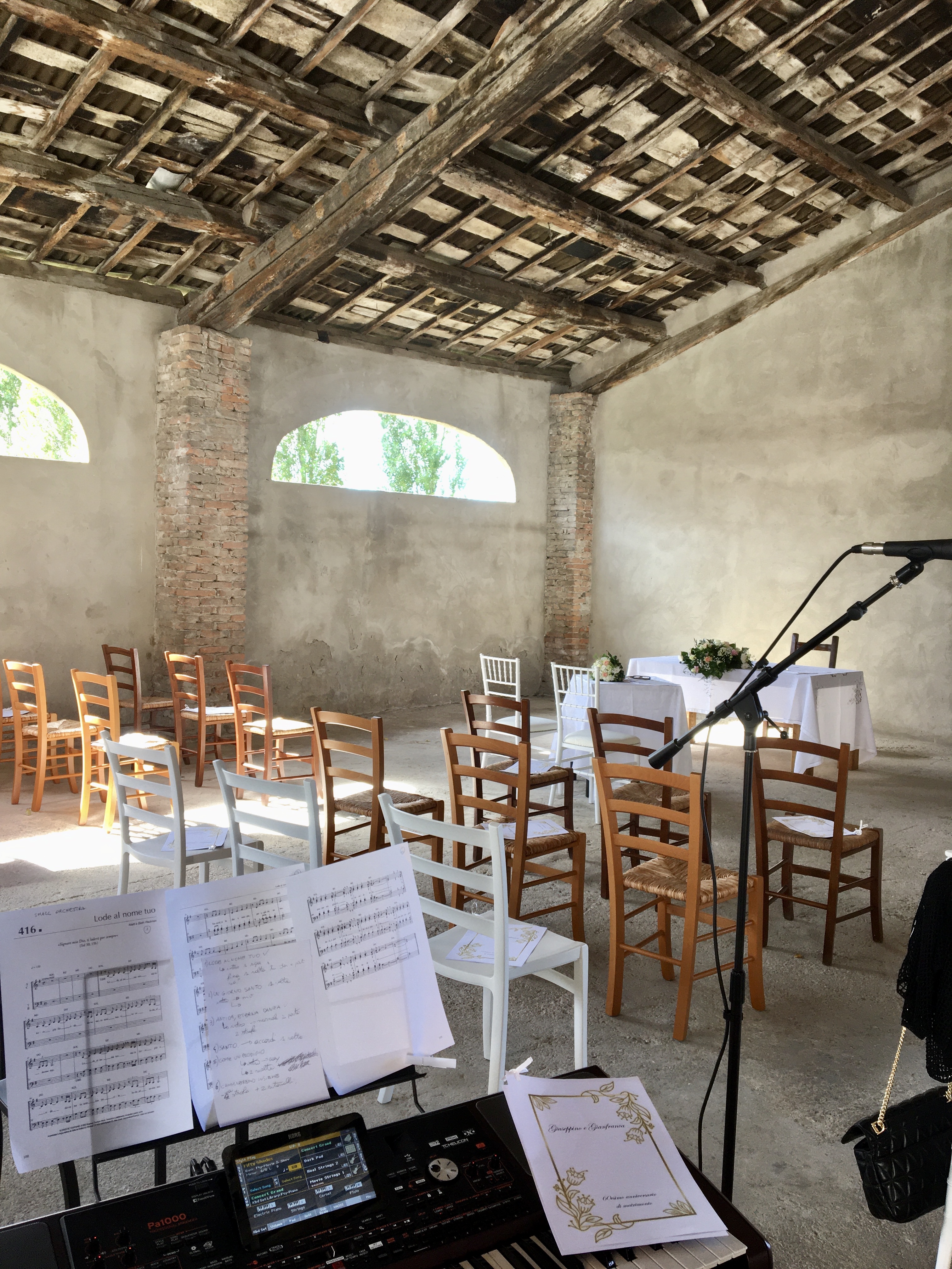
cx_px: 476
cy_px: 634
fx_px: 1063
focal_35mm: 29
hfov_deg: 48.2
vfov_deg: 61.7
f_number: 2.2
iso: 40
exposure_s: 1/100
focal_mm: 4.15
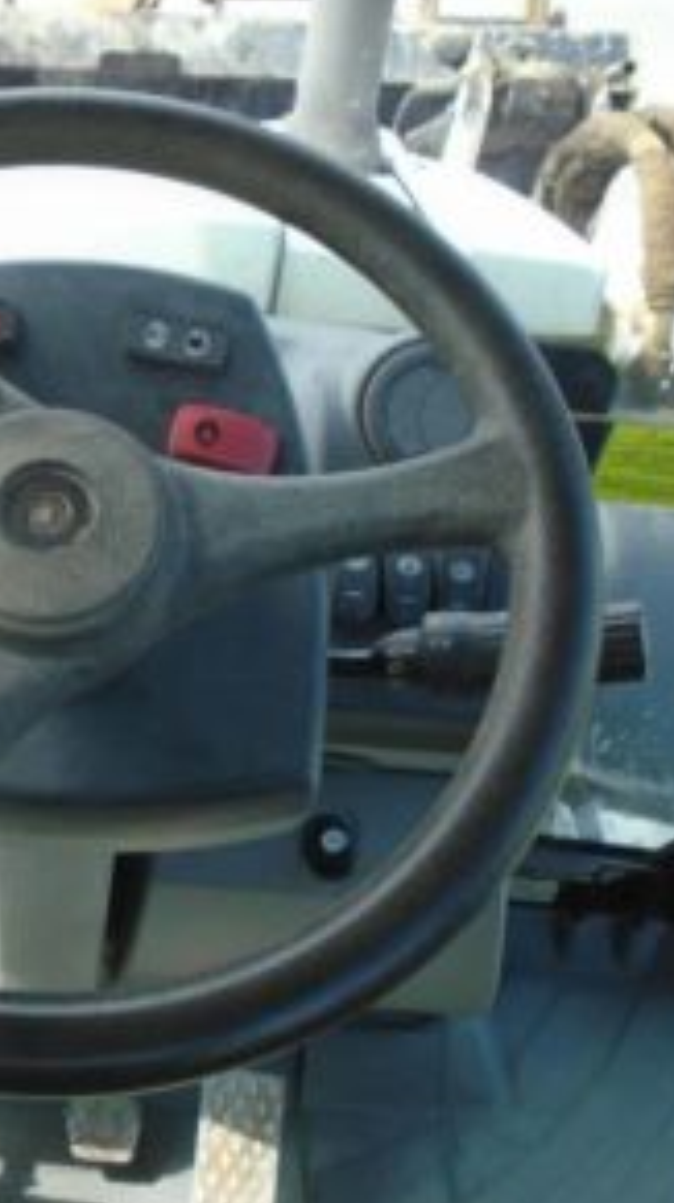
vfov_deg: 51.7
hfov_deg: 28.8
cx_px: 29
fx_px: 1243
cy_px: 599
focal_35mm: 39
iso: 100
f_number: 3.2
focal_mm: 4.6
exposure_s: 1/200
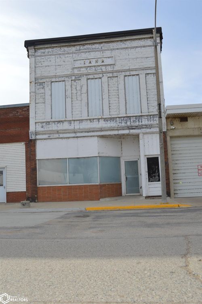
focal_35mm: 33
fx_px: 278
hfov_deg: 39.9
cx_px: 101
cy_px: 152
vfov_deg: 57.3
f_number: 8
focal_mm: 22
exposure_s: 1/250
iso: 100
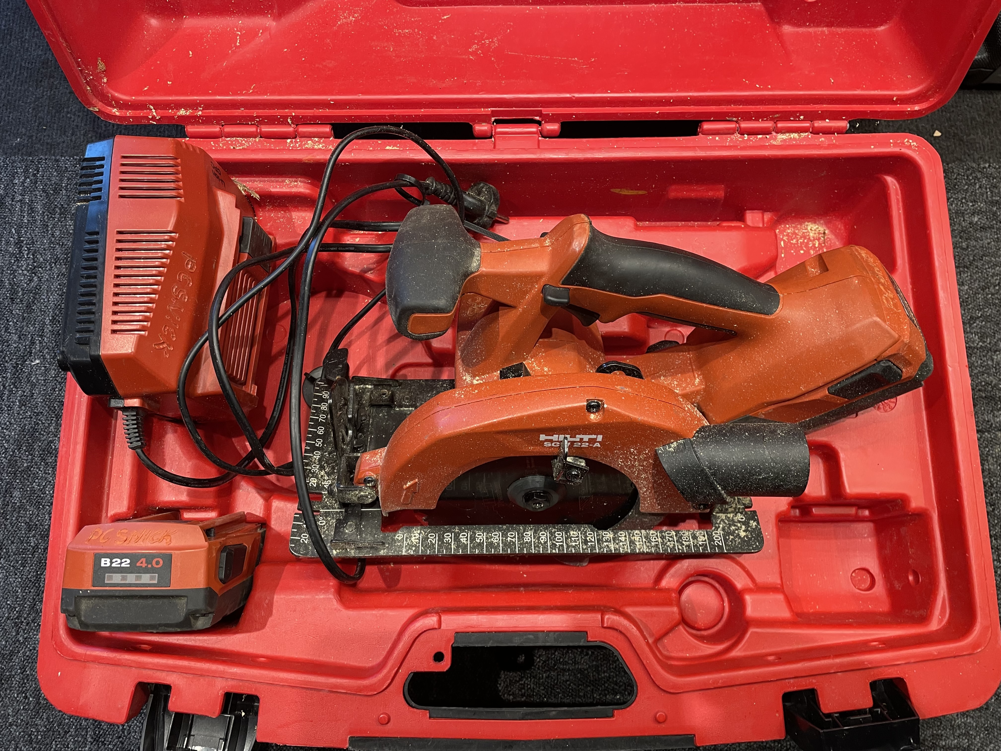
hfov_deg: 67.3
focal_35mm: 26
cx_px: 500
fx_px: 752
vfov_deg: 53.1
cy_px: 376
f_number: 1.6
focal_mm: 4.2
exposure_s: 1/50
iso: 125
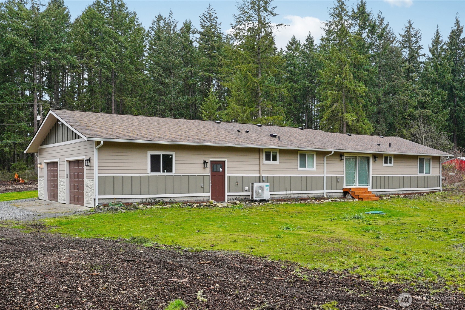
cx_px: 232
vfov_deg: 36.9
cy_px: 155
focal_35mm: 36
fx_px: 465
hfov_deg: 53.1
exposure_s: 1/125
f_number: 8
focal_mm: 24
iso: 400
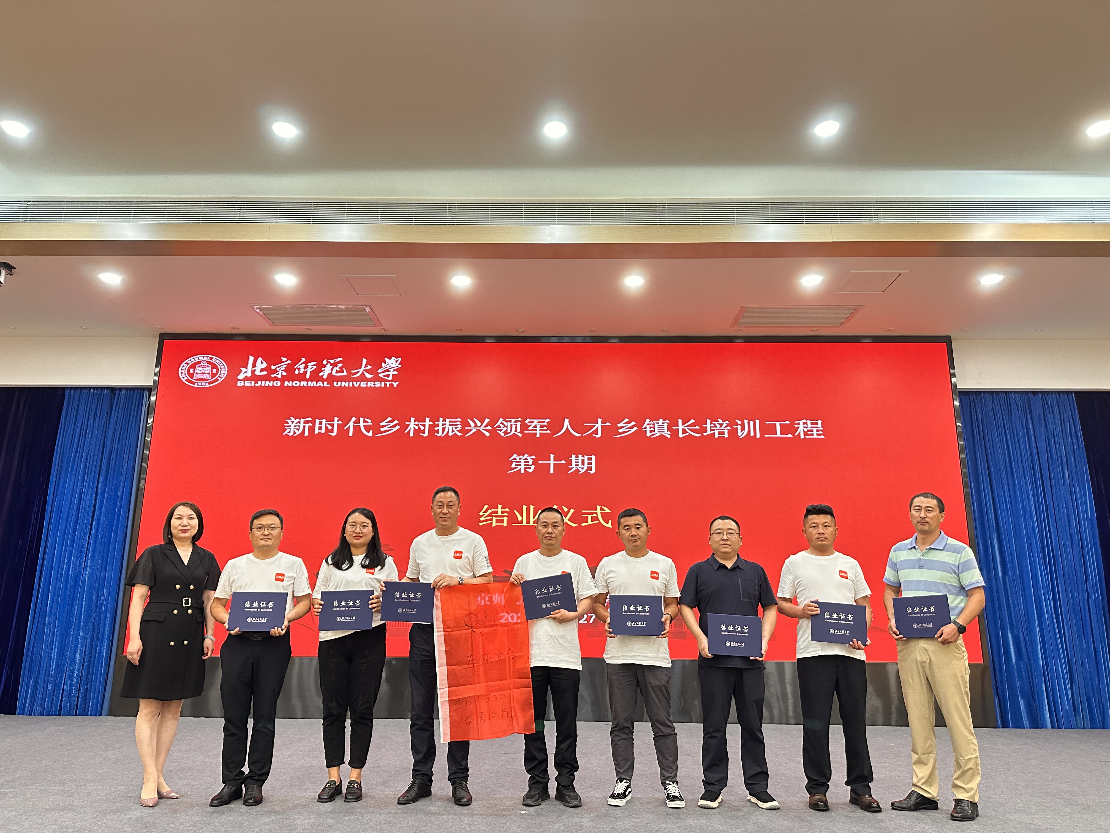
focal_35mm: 24
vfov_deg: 56.8
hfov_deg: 71.6
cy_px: 416
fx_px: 770
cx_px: 555
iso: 500
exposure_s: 1/60
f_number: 1.78
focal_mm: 6.86
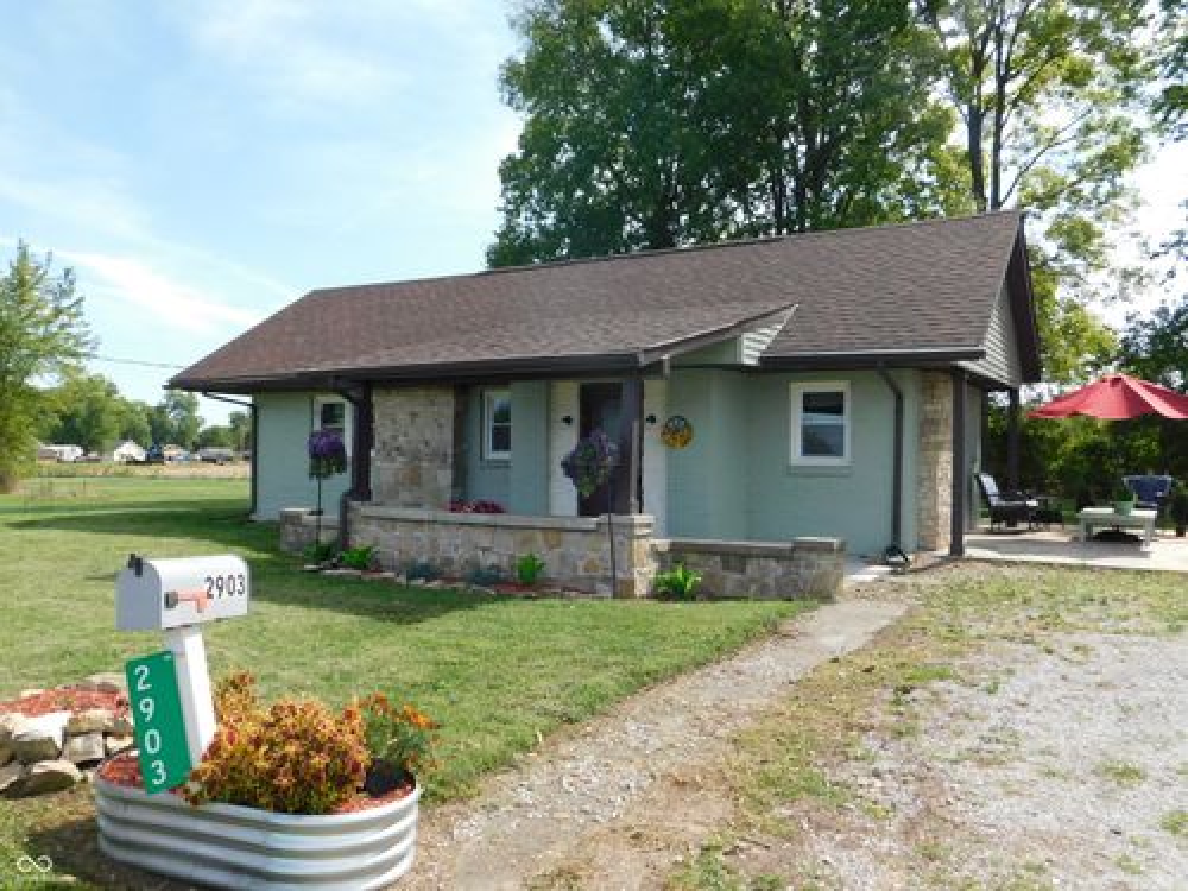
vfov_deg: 49.7
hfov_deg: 63.4
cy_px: 446
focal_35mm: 28
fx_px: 961
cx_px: 594
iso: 125
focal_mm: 4.9
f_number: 3.2
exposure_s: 1/800
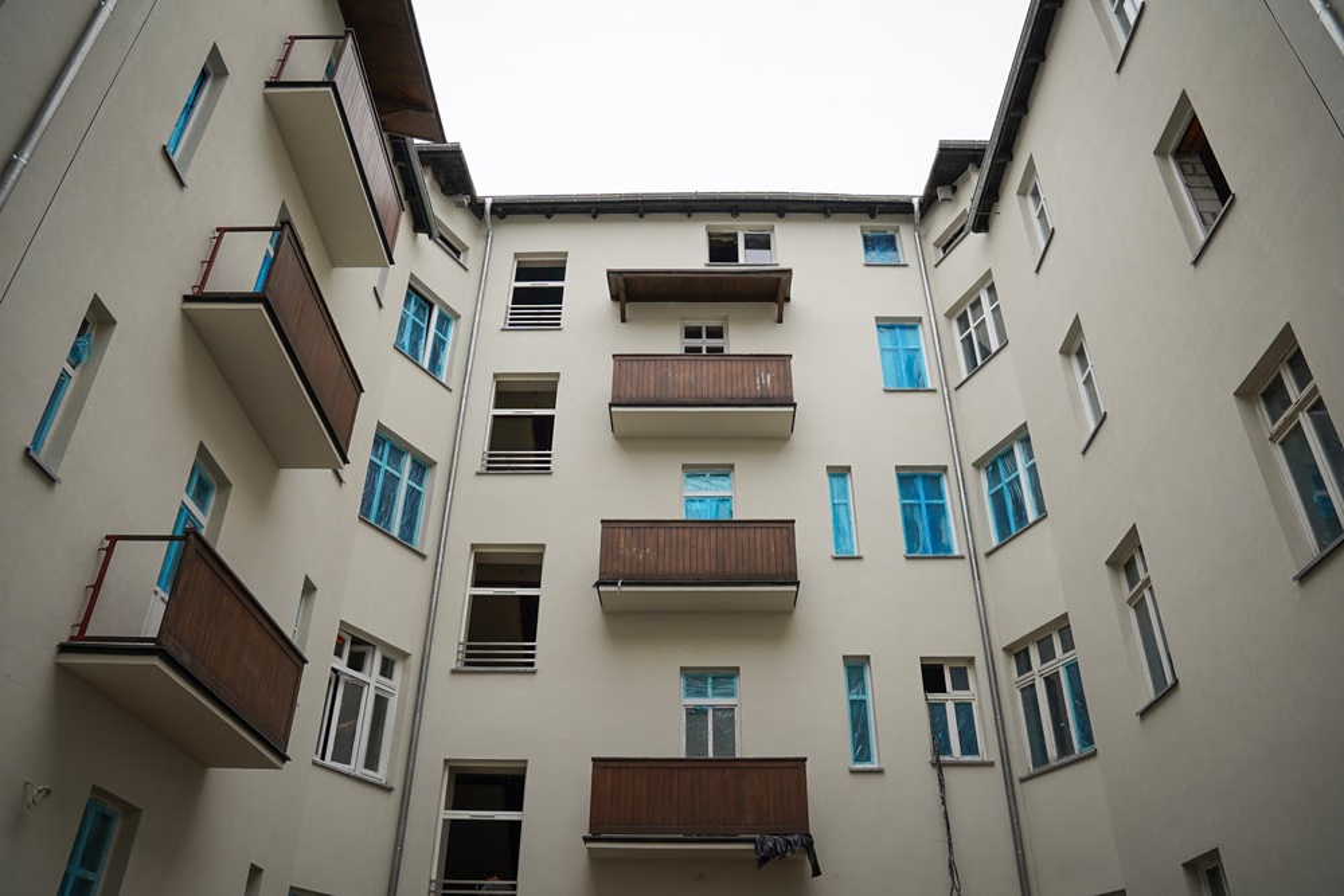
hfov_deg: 71.5
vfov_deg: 51.3
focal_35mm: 25
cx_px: 672
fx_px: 933
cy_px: 448
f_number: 4.5
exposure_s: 1/200
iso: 100
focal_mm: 17
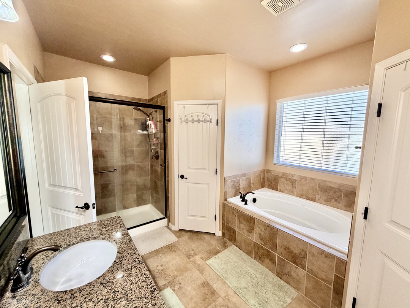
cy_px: 154
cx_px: 205
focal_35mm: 14
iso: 200
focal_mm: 2.22
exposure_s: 1/120
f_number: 2.2
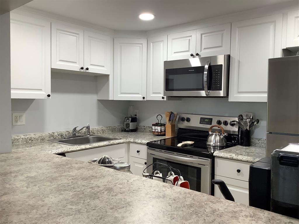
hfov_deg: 58.4
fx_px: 268
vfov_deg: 45.4
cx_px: 150
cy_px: 112
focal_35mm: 31
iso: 80
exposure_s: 1/60
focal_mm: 3.3
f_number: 2.4
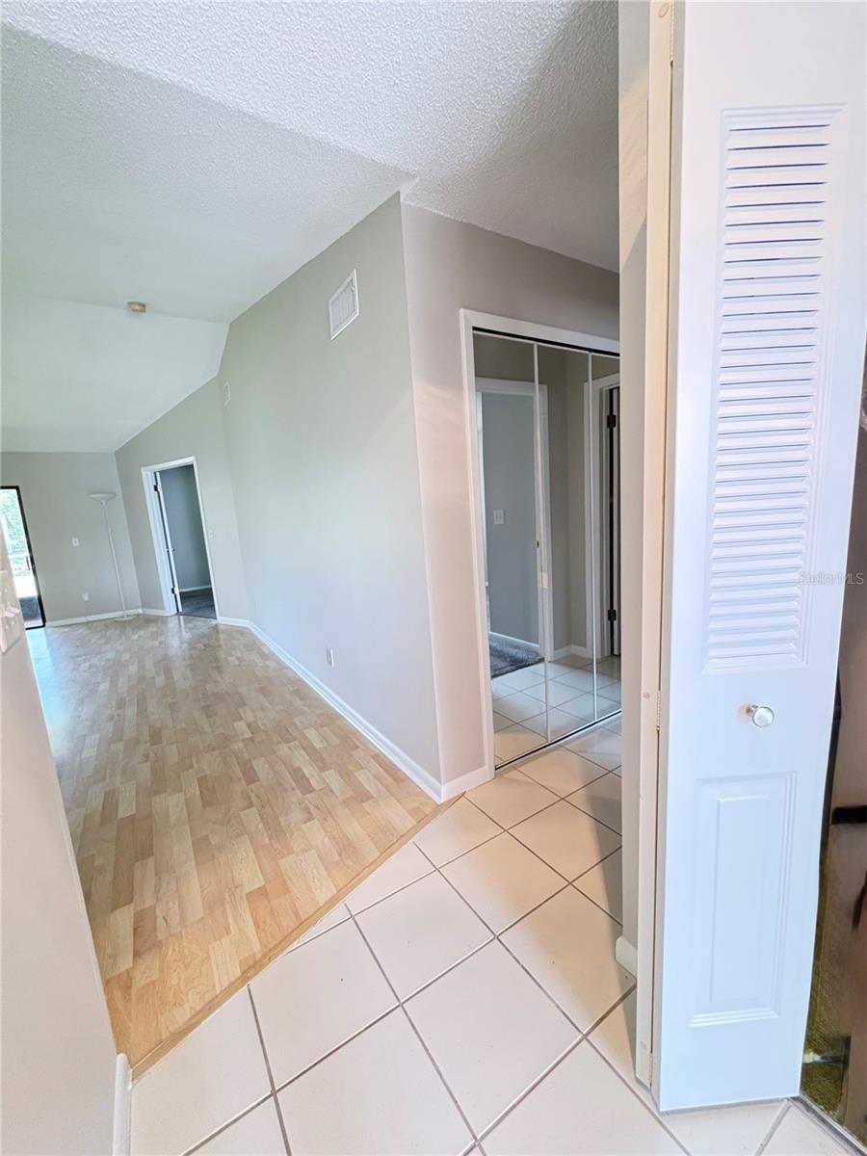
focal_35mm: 14
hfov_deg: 85.7
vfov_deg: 102.1
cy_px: 578
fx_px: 468
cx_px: 434
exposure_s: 1/60
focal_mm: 2.22
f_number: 2.2
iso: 800
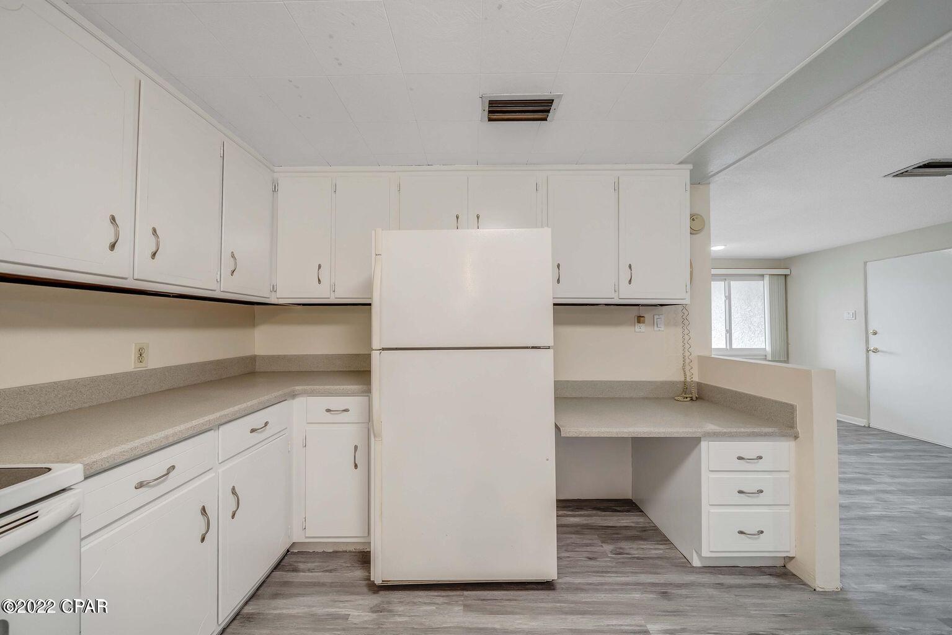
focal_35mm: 12
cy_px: 318
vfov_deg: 90.0
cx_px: 476
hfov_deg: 112.6
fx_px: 317
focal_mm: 12
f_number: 5.6
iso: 100
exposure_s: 1/8
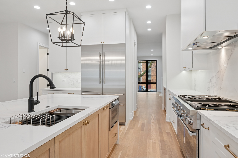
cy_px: 79
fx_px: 149
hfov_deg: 77.4
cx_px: 119
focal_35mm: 22
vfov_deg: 56.1
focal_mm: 22.5
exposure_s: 1/15
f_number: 9.5
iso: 200
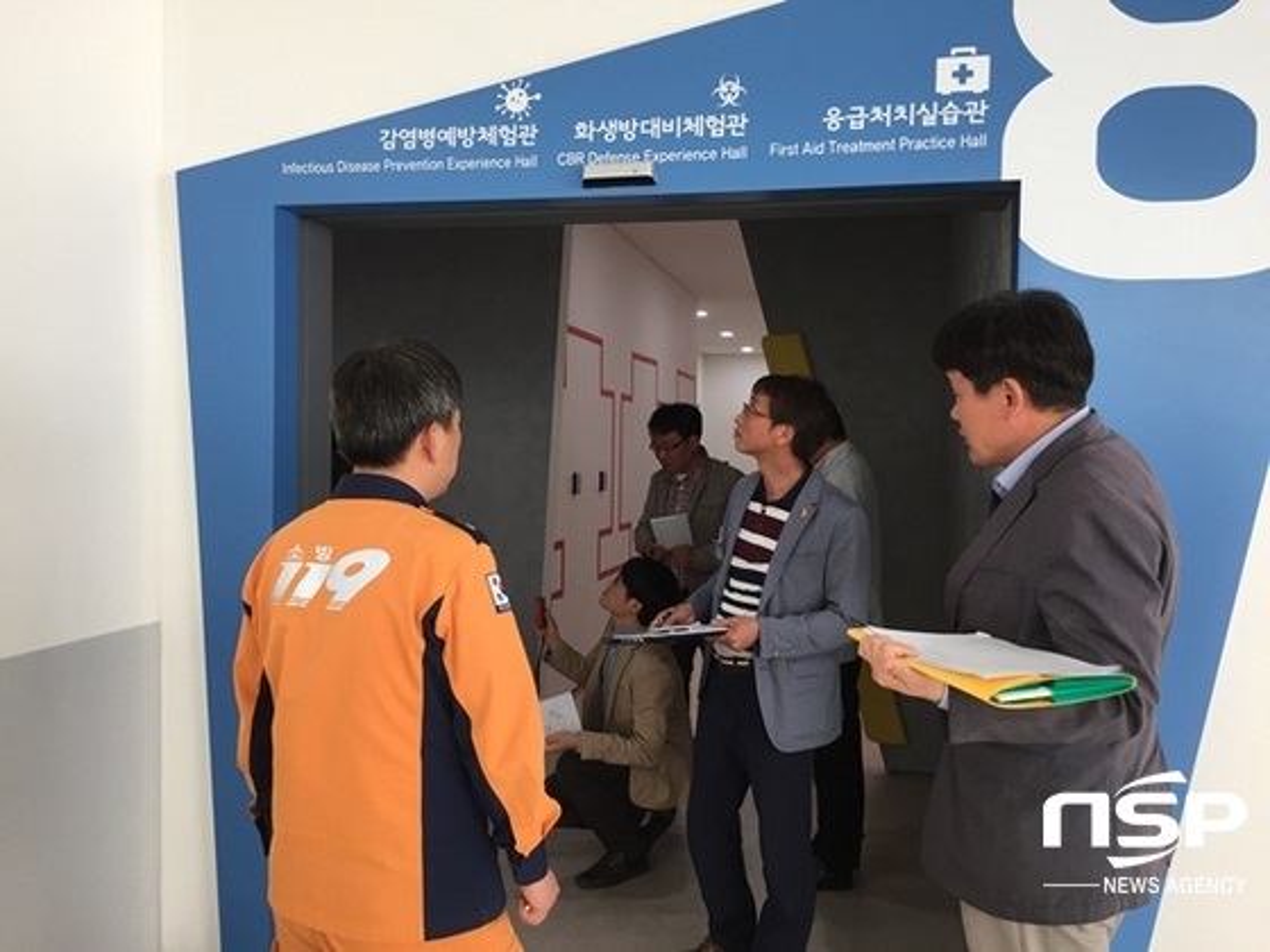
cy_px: 476
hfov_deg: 61.7
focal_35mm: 29
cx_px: 635
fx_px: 1064
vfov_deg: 48.2
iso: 50
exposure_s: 1/120
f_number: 2.2
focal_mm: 4.15
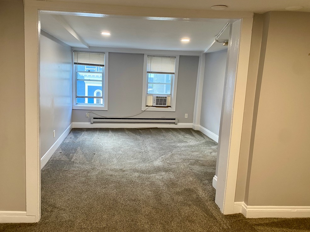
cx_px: 151
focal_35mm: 27
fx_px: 242
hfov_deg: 65.3
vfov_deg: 51.4
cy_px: 117
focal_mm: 4.25
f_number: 1.8
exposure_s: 1/40
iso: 80
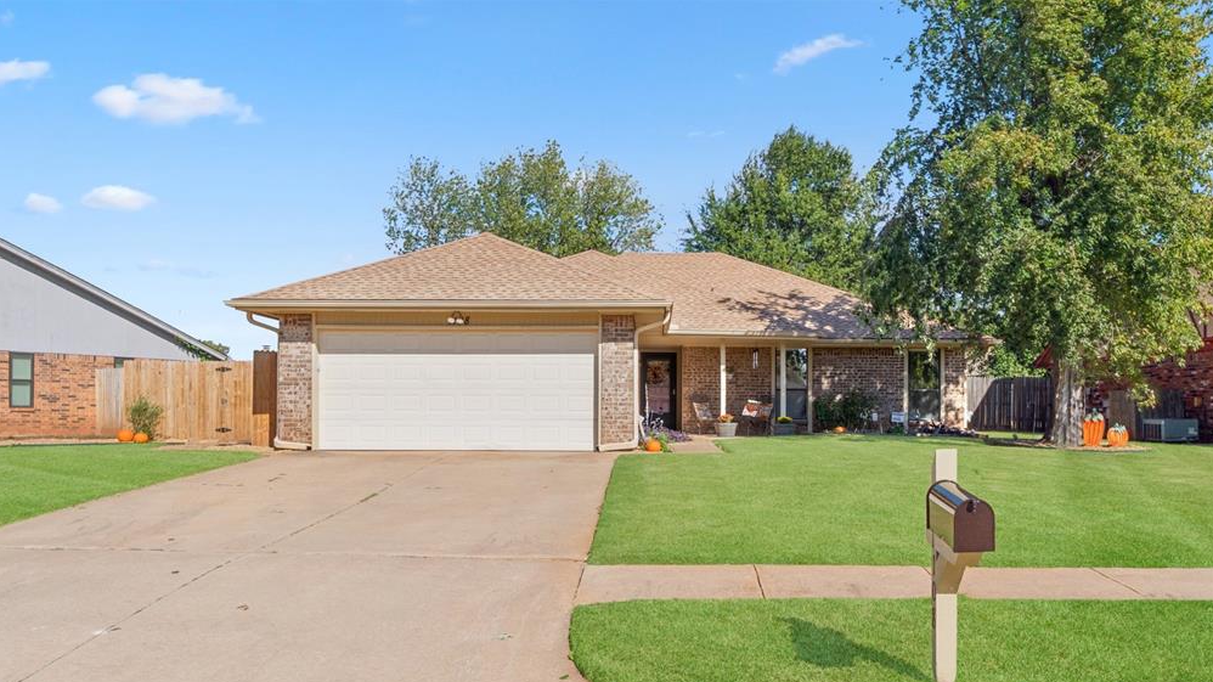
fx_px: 933
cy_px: 413
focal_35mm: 29
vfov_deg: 40.0
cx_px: 597
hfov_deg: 66.1
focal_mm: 18
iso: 125
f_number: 8
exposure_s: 1/2500
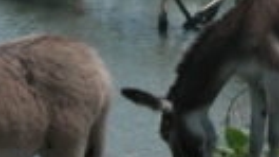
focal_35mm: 196
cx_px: 211
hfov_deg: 11.0
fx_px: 1449
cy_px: 11
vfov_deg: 6.2
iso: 100
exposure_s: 1/388
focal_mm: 8.9
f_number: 6.3
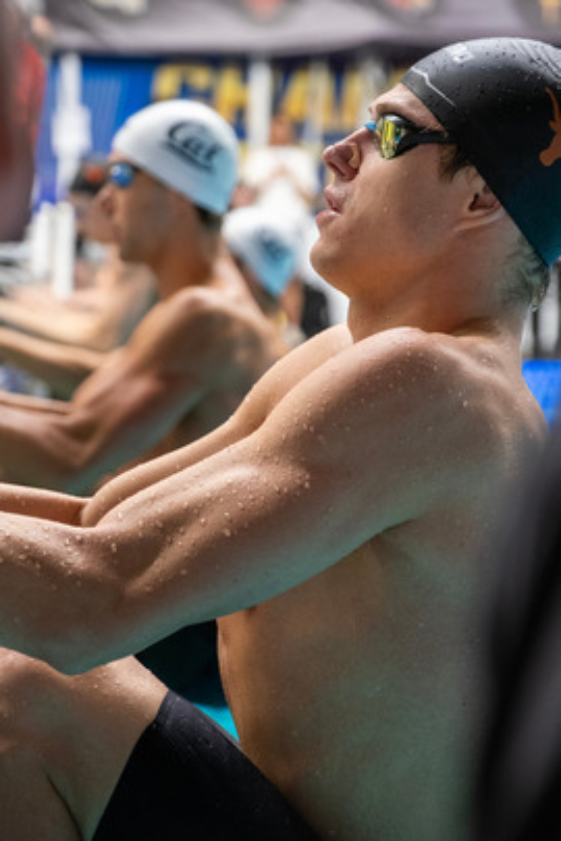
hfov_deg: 8.3
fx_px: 3857
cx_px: 280
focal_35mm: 165
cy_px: 420
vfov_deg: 12.5
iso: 3200
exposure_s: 1/150
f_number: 5.6
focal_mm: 110
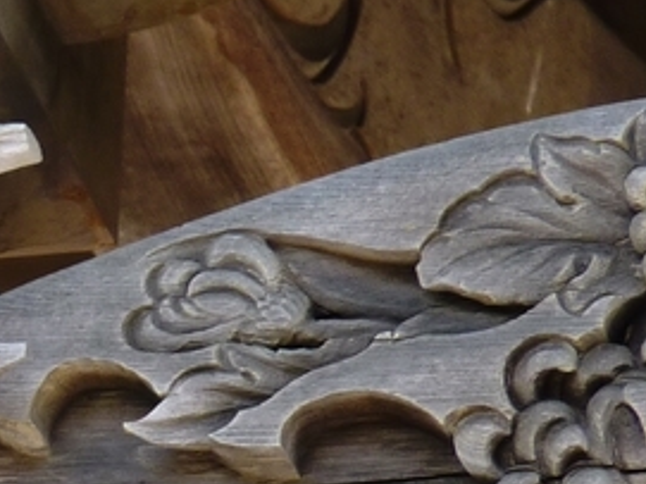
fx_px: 21806
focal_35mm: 1169
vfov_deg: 1.3
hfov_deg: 1.7
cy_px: 753
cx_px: -691
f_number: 4
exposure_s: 1/200
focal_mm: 47
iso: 80
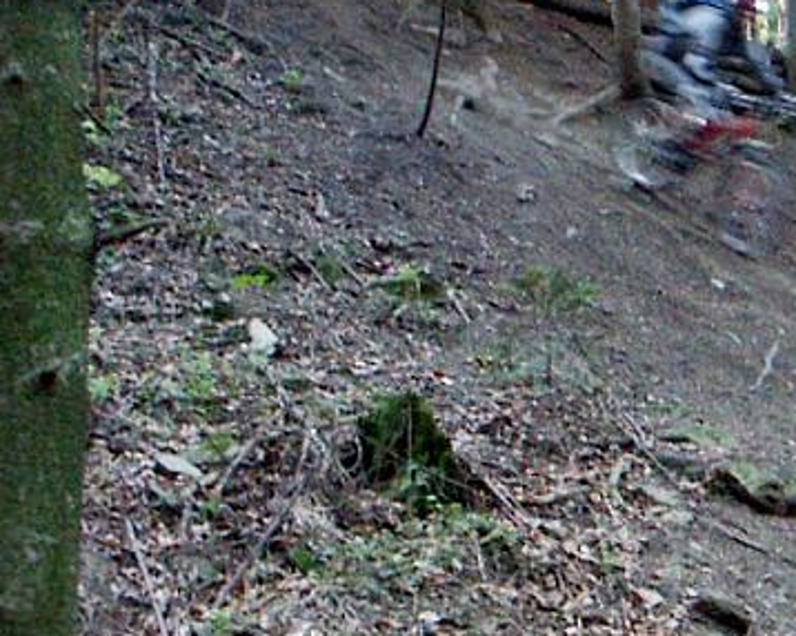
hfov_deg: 22.1
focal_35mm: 83
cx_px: 800
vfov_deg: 18.5
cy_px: 318
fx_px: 1954
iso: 200
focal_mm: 9.82
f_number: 2.8
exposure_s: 1/15
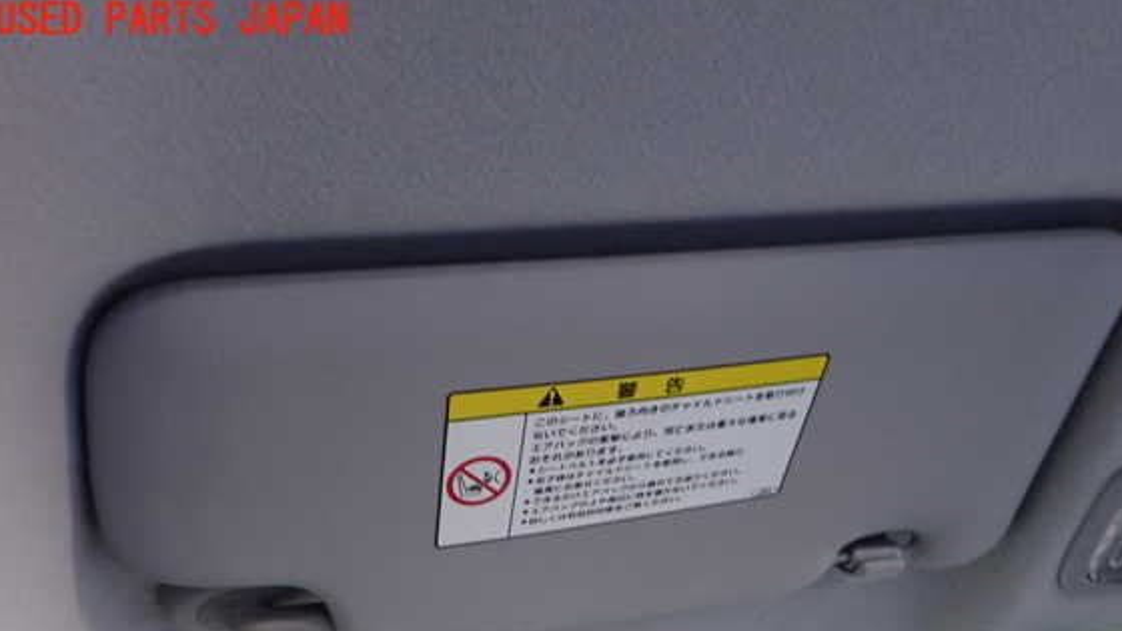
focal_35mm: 35
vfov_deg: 33.3
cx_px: 585
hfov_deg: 56.6
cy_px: 447
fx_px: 1041
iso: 640
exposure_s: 1/60
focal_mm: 5.4
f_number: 2.3
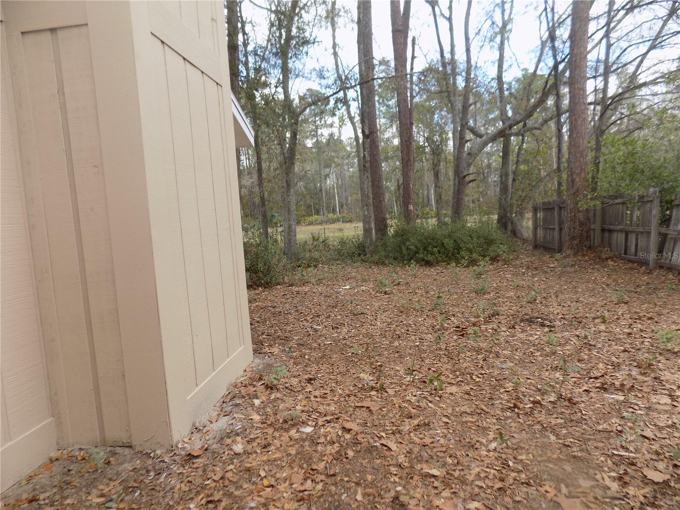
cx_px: 340
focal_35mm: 23
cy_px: 255
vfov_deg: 58.9
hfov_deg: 73.9
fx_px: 452
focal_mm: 4
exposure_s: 1/160
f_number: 3.1
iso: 80
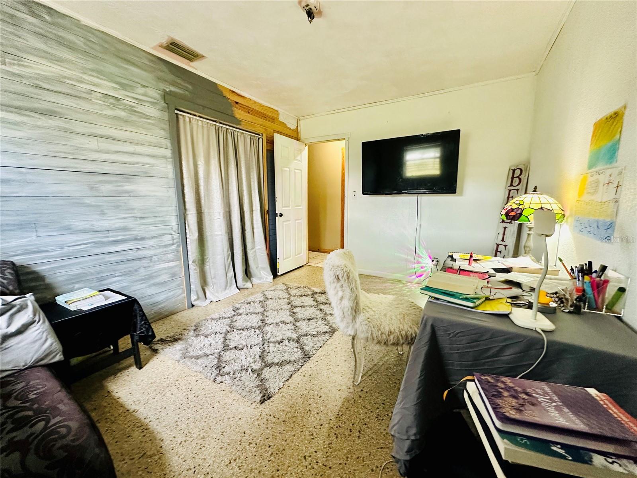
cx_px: 318
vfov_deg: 85.7
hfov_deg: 102.1
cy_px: 239
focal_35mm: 14
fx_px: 258
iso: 640
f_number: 2.2
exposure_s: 1/60
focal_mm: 2.22
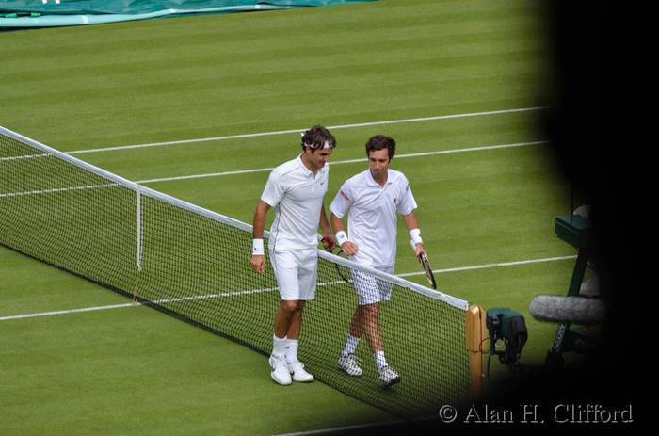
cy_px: 218
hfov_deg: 6.6
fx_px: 5752
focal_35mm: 315
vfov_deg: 4.3
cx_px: 330
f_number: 5.3
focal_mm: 210
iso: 220
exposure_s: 1/640
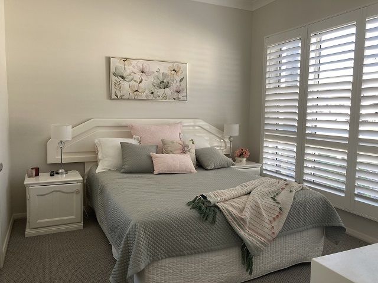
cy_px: 142
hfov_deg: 63.4
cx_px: 189
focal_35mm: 28
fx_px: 306
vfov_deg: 49.7
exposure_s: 1/100
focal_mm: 3.99
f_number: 1.8
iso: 40
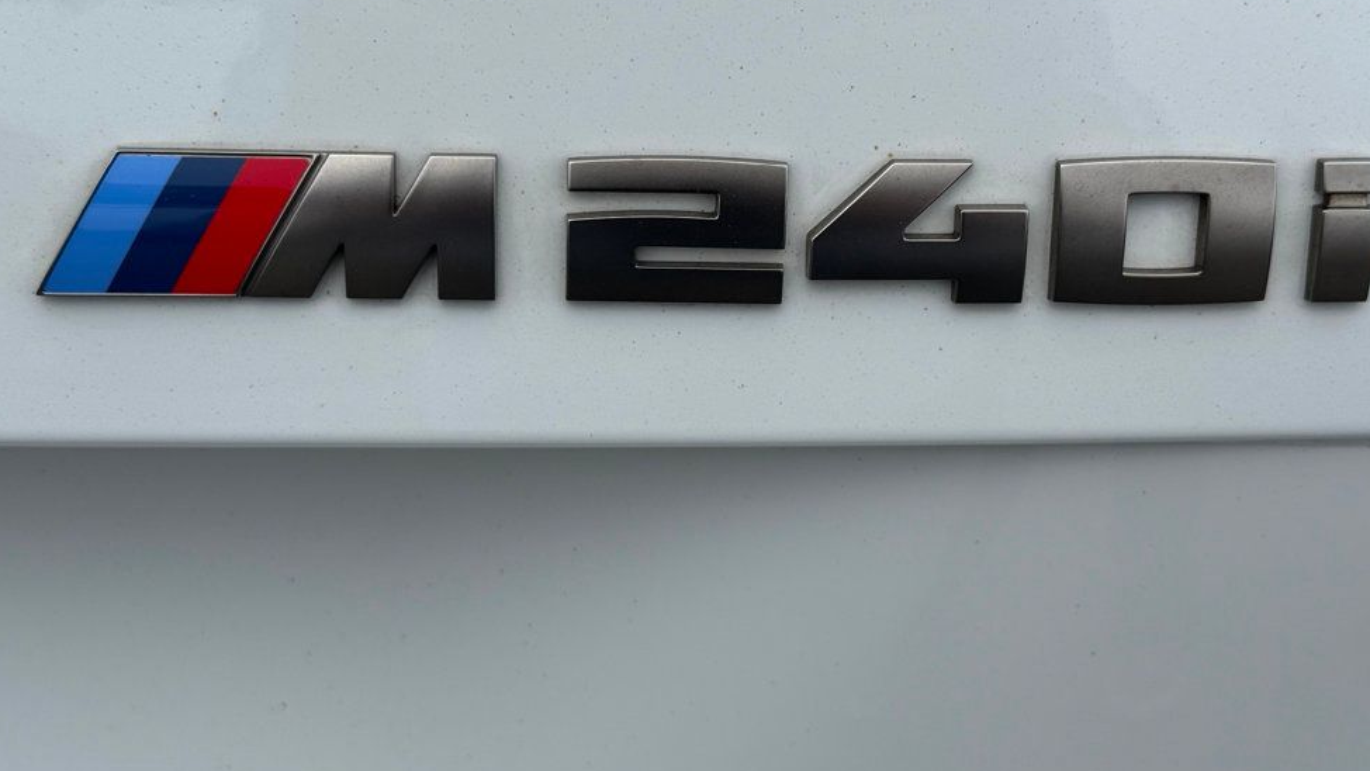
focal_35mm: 55
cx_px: 684
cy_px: 339
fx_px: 1998
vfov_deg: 21.8
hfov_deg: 37.8
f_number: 1.78
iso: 80
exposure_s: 1/2865
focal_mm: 6.76
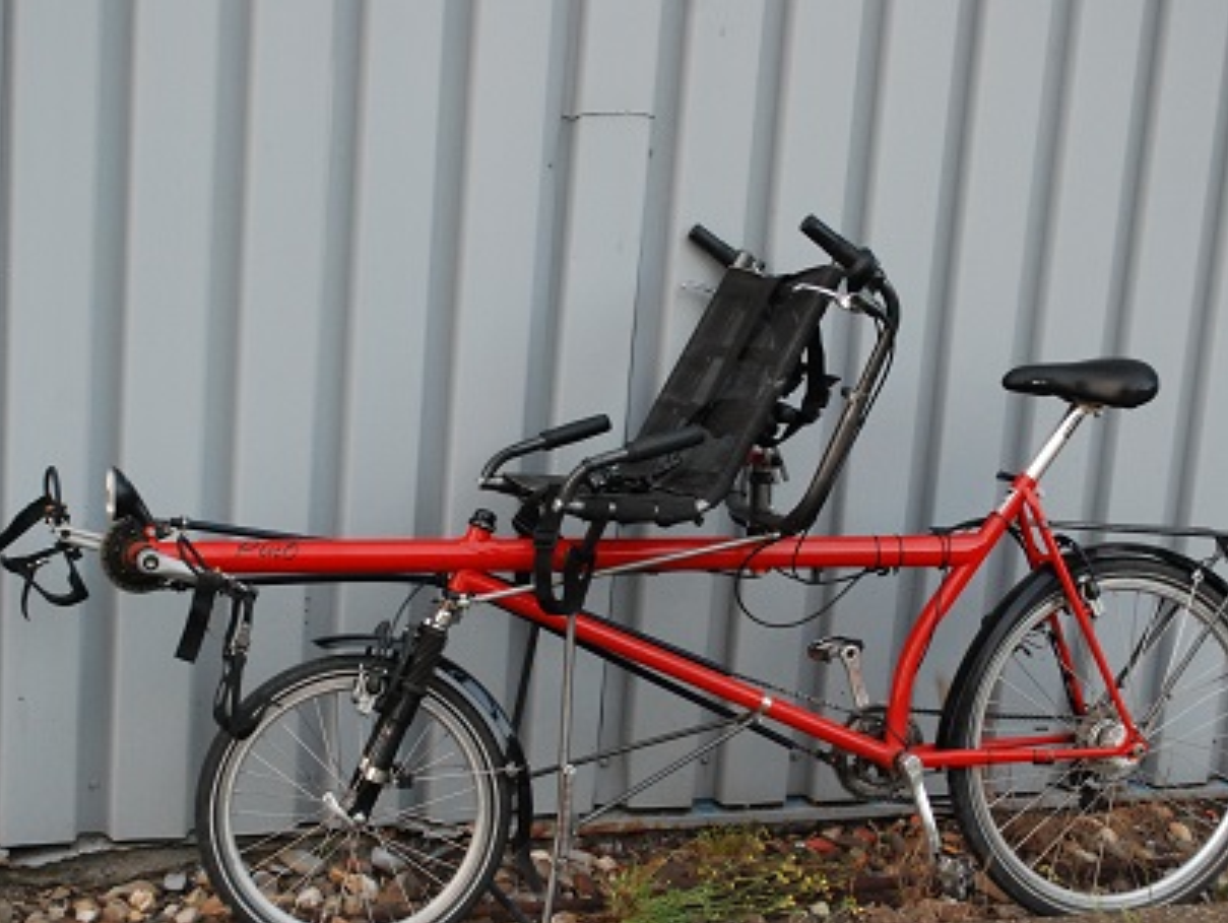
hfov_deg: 30.9
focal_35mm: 63
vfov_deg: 23.5
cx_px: 606
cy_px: 497
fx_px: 2223
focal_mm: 35
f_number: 5.3
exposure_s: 1/125
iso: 1000
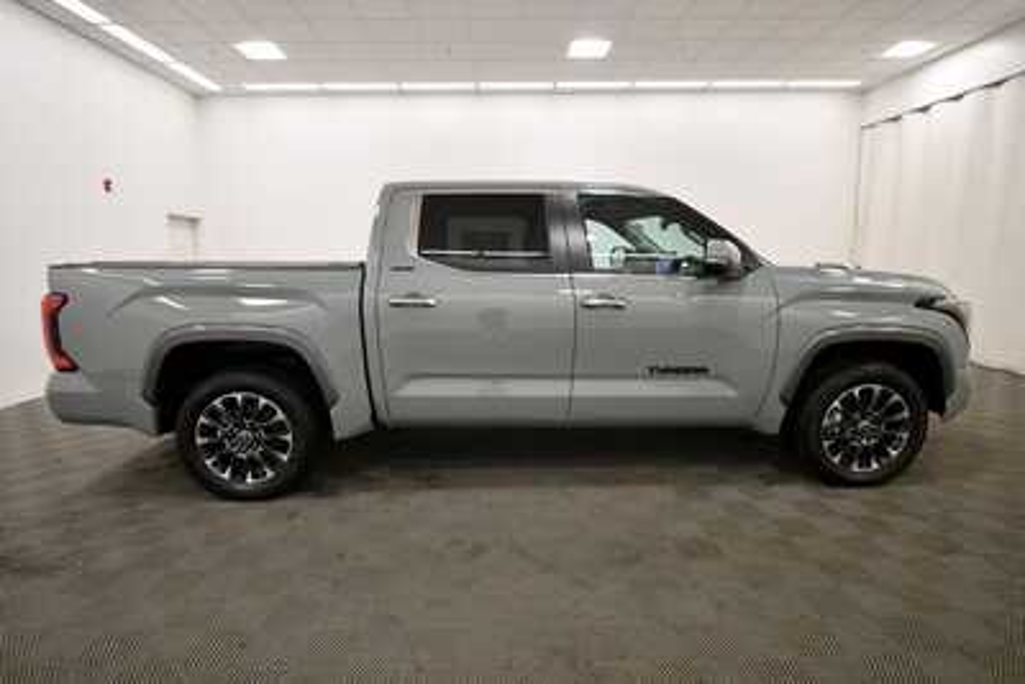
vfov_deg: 67.4
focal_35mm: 18
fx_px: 513
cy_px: 342
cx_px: 512
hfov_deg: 90.0
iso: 800
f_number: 4.8
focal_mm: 12
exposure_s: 1/200
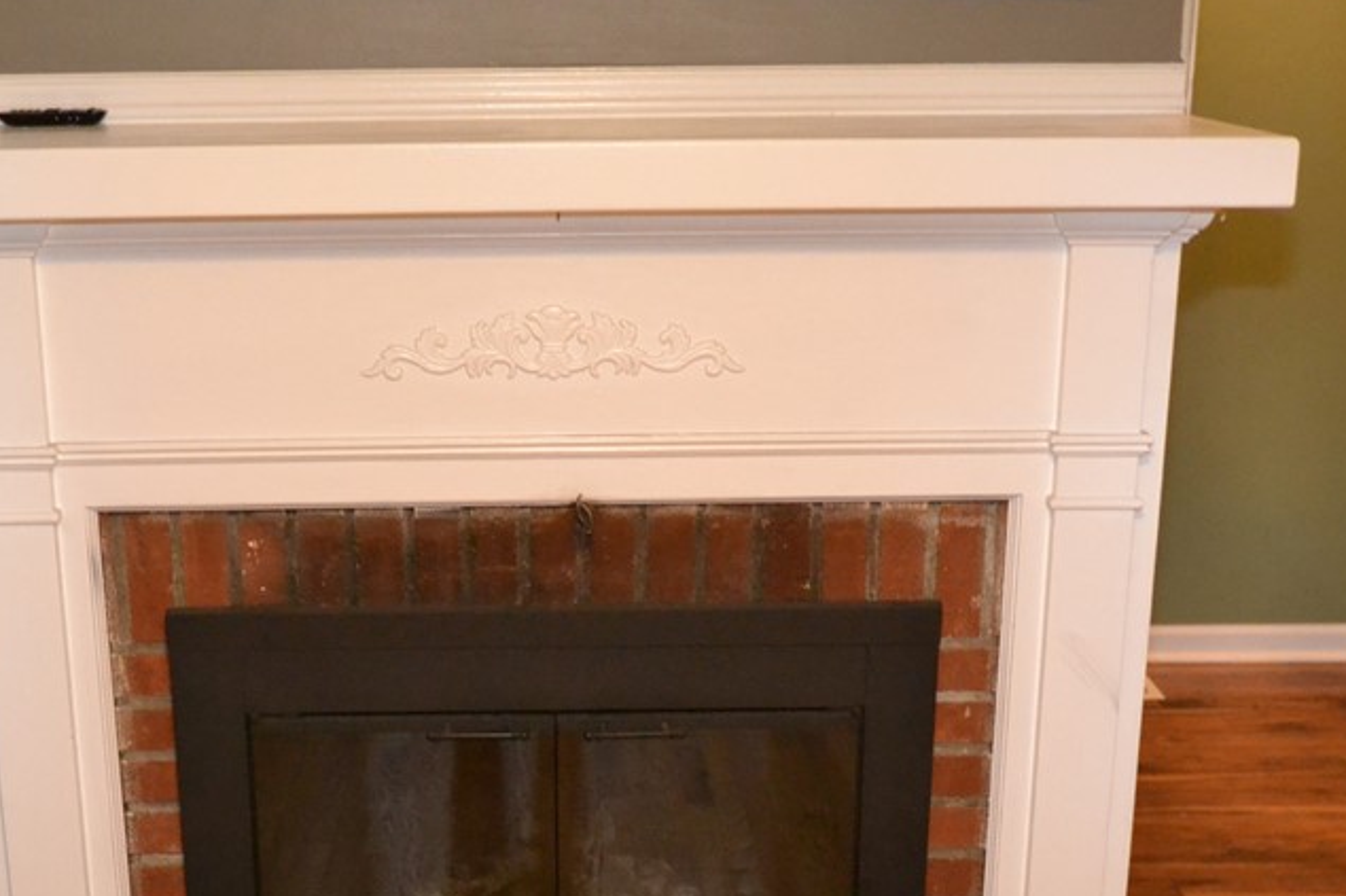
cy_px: 659
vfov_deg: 24.9
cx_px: 524
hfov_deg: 36.8
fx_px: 2013
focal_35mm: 54
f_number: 4.5
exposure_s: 1/60
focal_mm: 21
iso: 3200
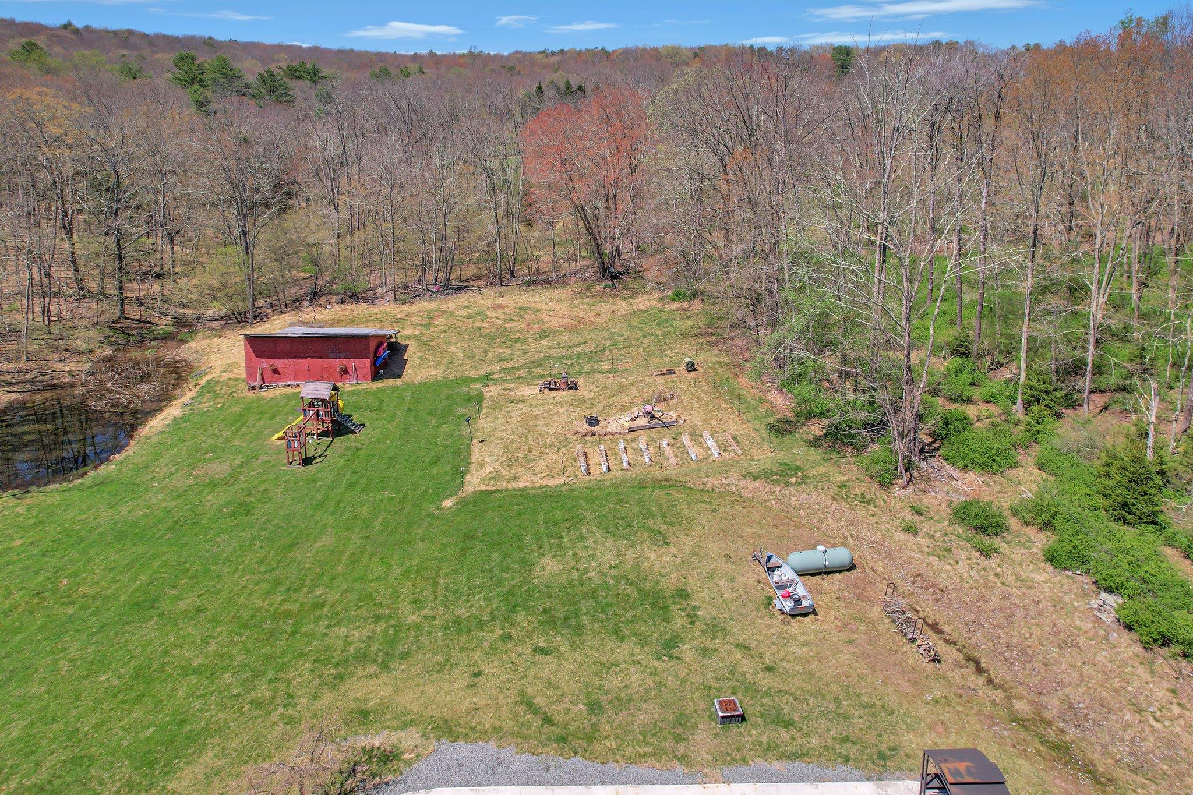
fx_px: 729
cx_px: 596
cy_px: 398
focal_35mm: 22
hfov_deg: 78.6
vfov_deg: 57.2
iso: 120
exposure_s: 1/2000
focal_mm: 8.38
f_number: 2.8
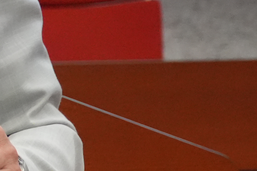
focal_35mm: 317
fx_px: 2263
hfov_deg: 6.2
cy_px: -76
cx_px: -368
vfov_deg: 4.3
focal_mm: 40
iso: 3200
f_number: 4
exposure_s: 1/125
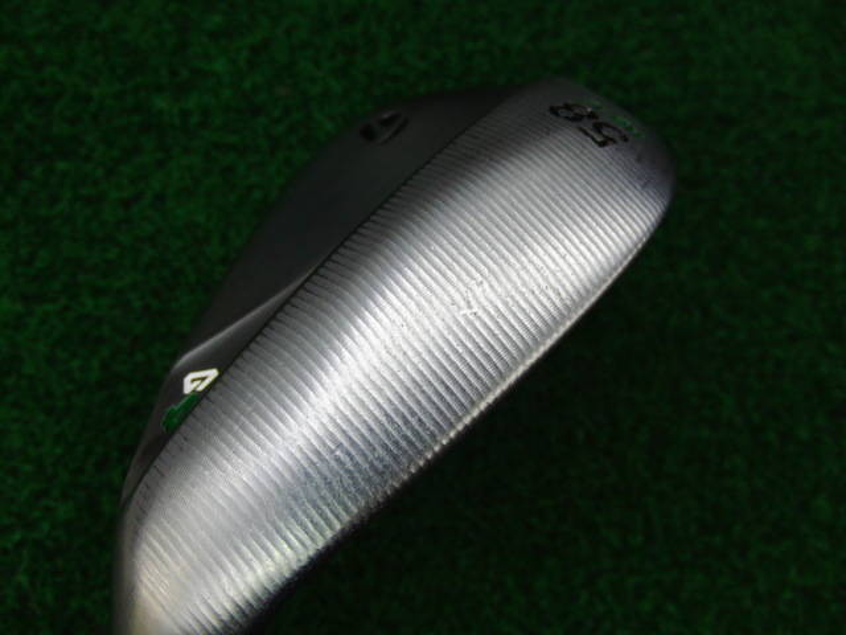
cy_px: 318
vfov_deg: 38.7
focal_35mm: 37
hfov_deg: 50.1
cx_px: 423
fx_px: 904
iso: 200
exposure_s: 1/80
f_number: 3.6
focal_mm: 6.42
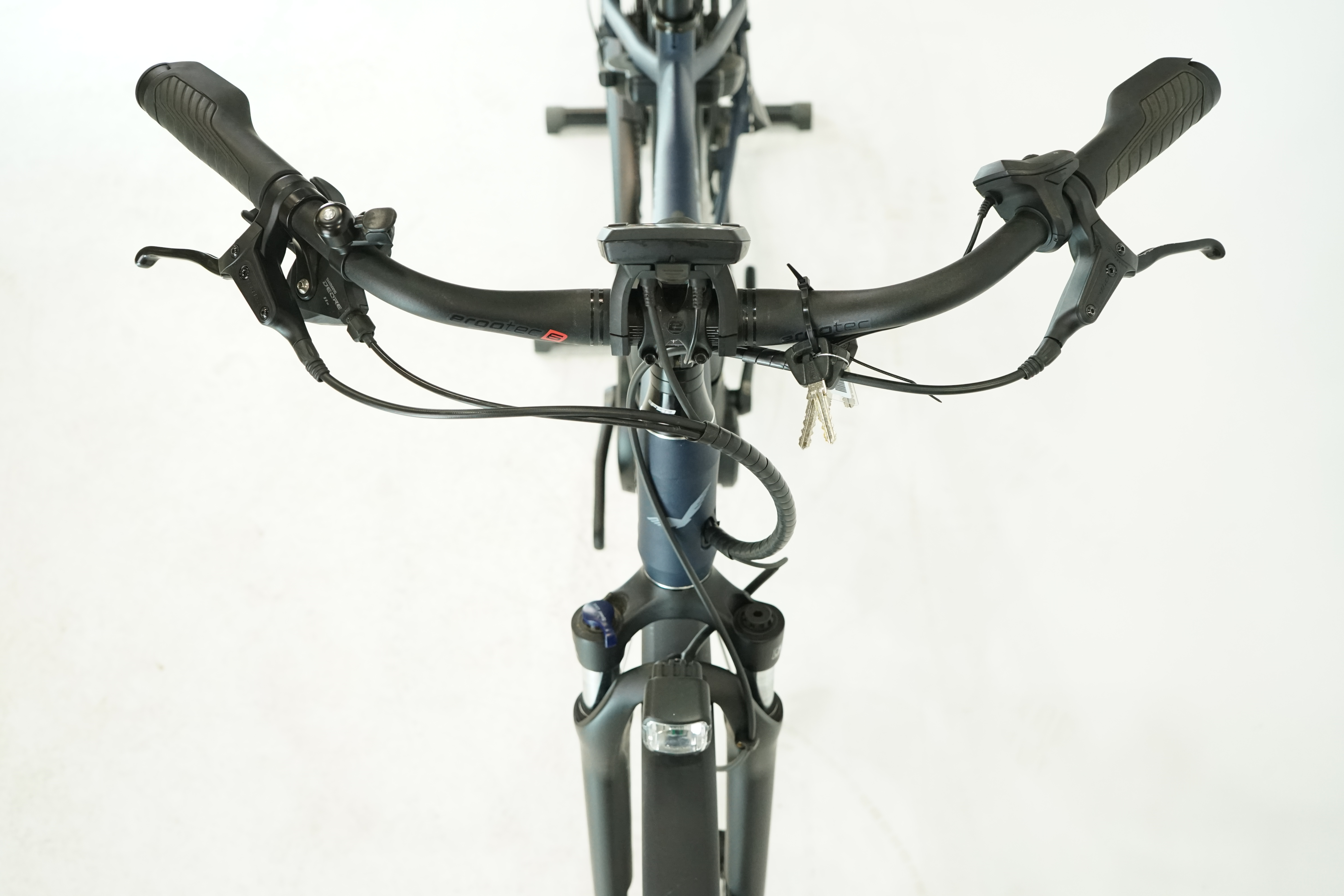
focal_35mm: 39
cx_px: 672
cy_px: 448
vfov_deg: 34.2
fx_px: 1456
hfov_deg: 49.6
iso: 2500
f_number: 5.6
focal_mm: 39
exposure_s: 1/200
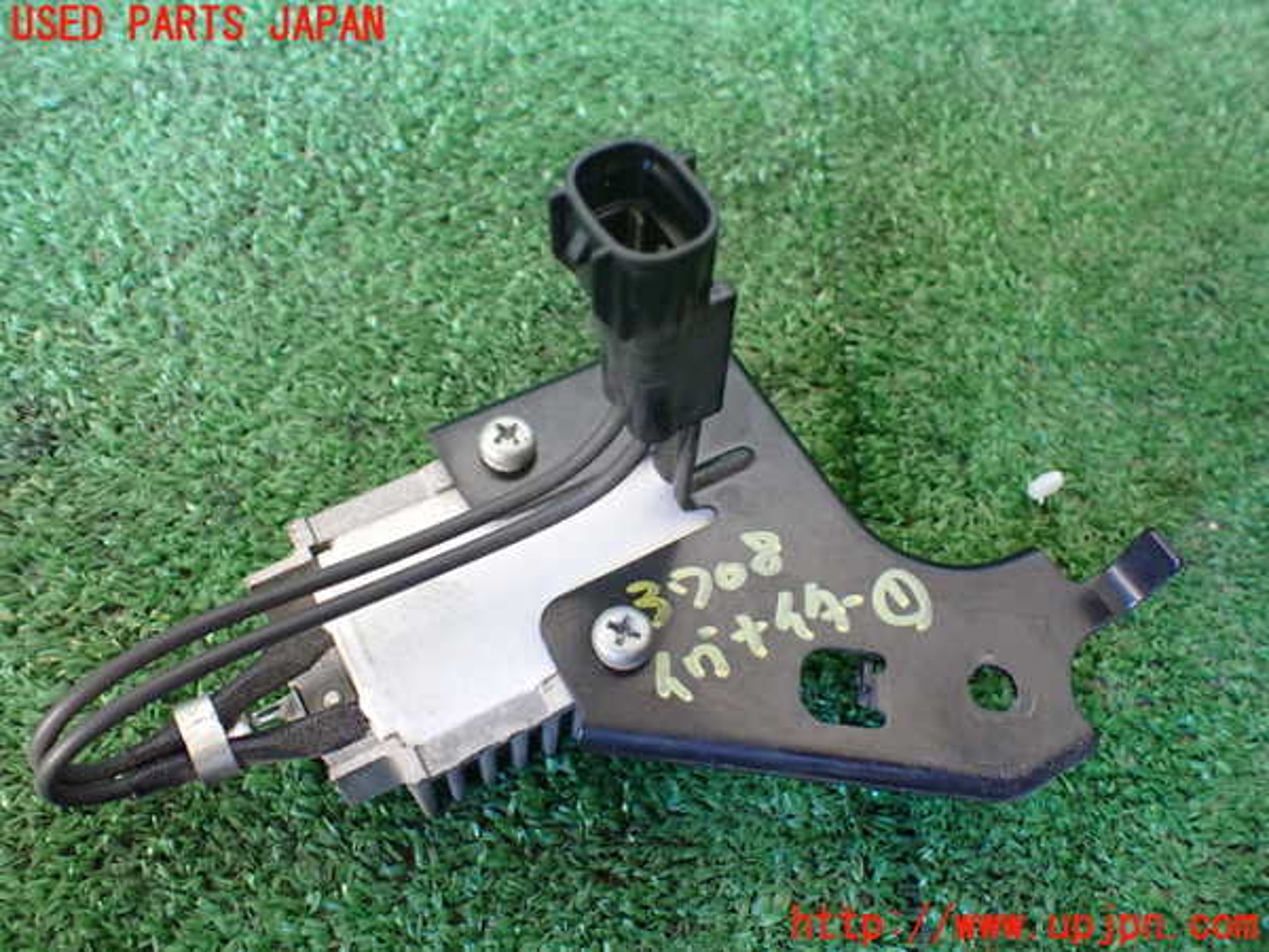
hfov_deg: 60.0
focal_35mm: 30
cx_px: 634
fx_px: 1100
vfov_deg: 46.8
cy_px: 476
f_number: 2.3
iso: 800
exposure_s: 1/60
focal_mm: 5.4
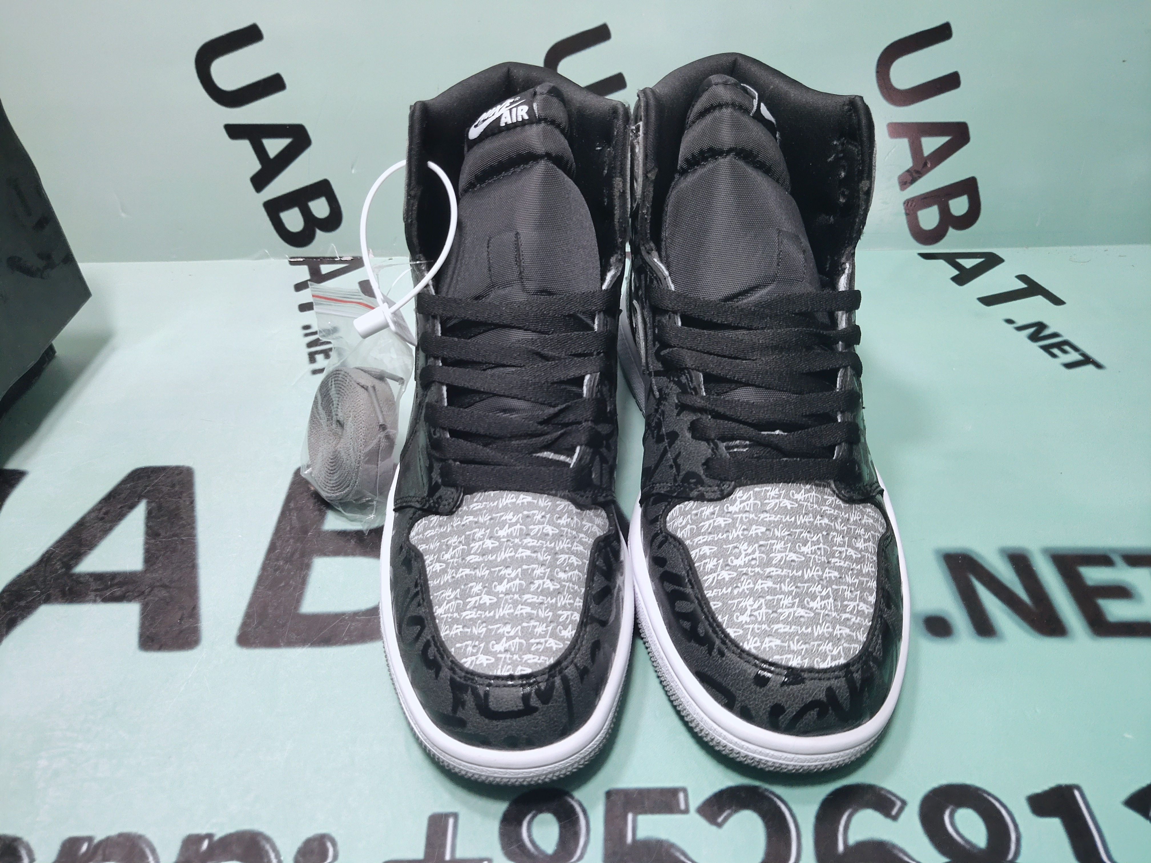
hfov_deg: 60.0
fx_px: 998
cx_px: 576
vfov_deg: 46.8
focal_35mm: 30
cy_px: 432
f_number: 1.79
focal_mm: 4.35
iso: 179
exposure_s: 1/100
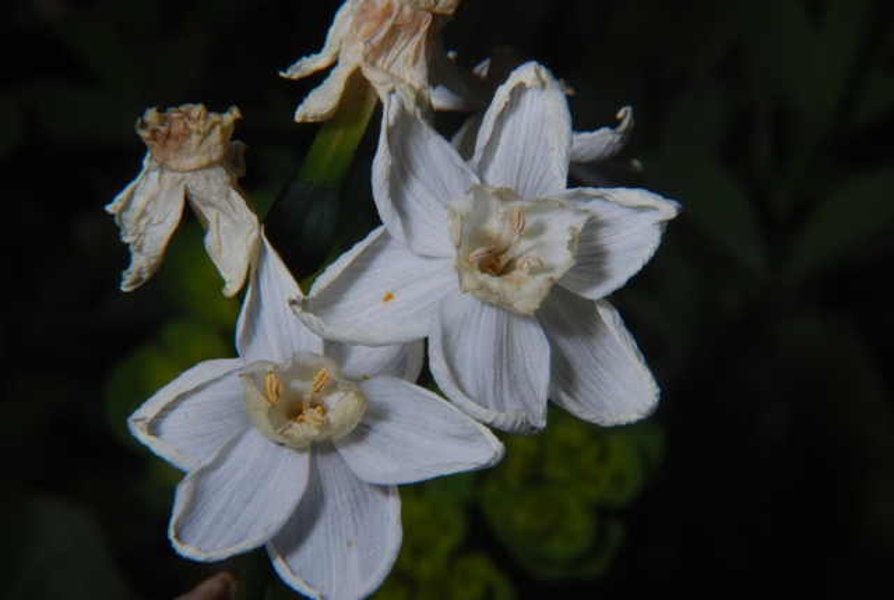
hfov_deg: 10.1
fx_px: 5040
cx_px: 447
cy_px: 300
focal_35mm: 202
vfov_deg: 6.8
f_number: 32
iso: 100
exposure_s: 1/200
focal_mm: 135
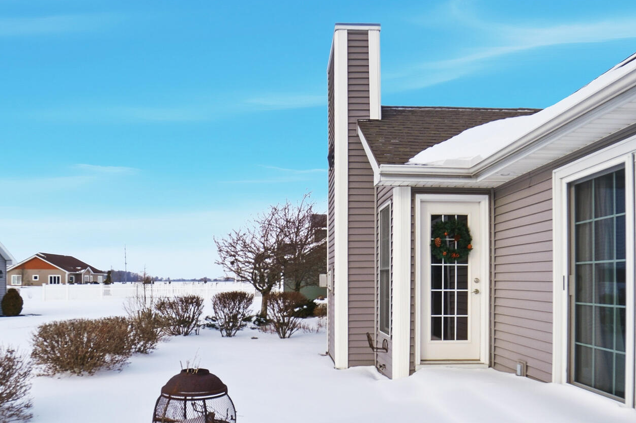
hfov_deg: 73.7
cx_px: 297
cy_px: 274
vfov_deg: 52.3
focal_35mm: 24
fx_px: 424
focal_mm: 10
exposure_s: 1/4000
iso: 125
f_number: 5.6
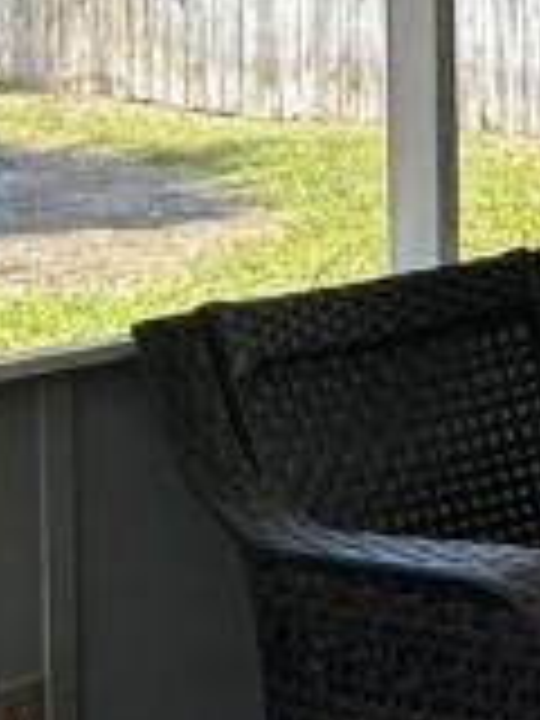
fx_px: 2600
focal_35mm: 125
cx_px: 1048
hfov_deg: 10.9
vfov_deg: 15.6
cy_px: 130
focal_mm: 5.7
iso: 50
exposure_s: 1/421
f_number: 1.5
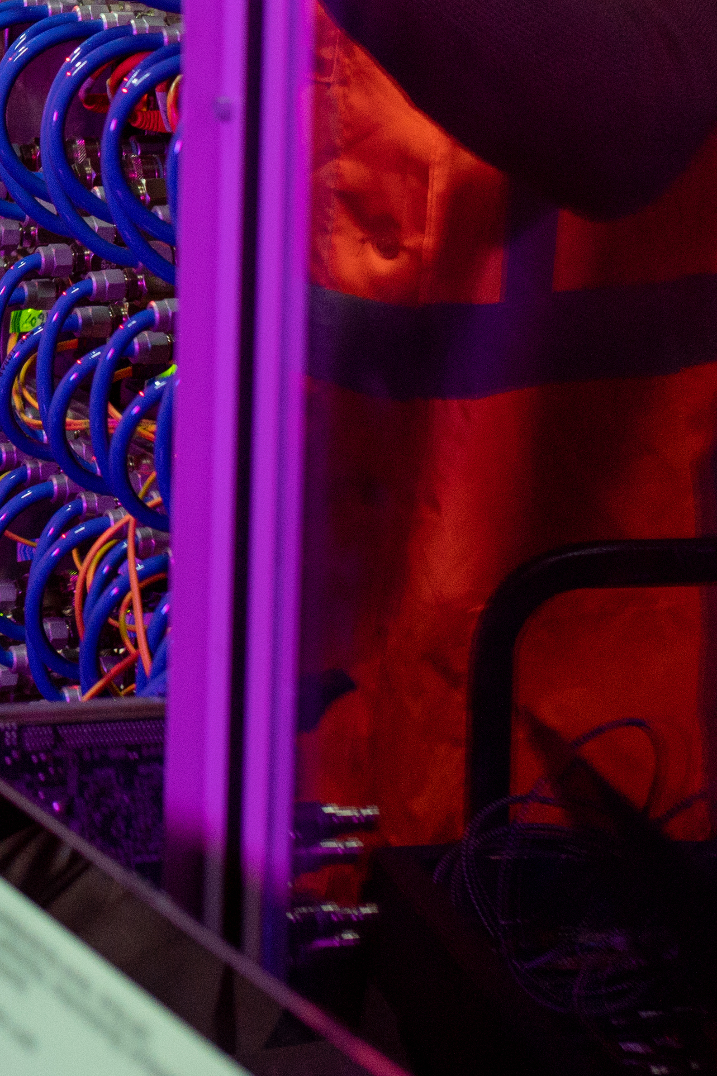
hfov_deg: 10.9
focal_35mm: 119
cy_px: 84
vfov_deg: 16.9
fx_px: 3555
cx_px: -508
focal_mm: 35
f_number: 2.8
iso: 800
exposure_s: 1/160
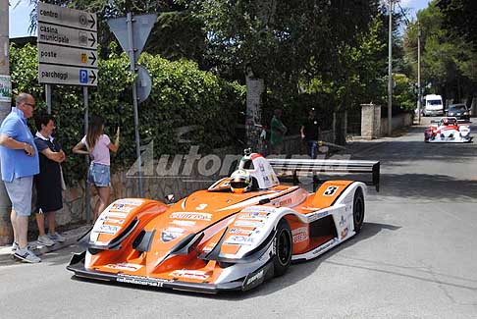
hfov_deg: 53.1
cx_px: 238
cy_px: 160
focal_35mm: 36
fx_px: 477
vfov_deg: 36.9
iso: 160
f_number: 4
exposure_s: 1/1000
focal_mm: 24
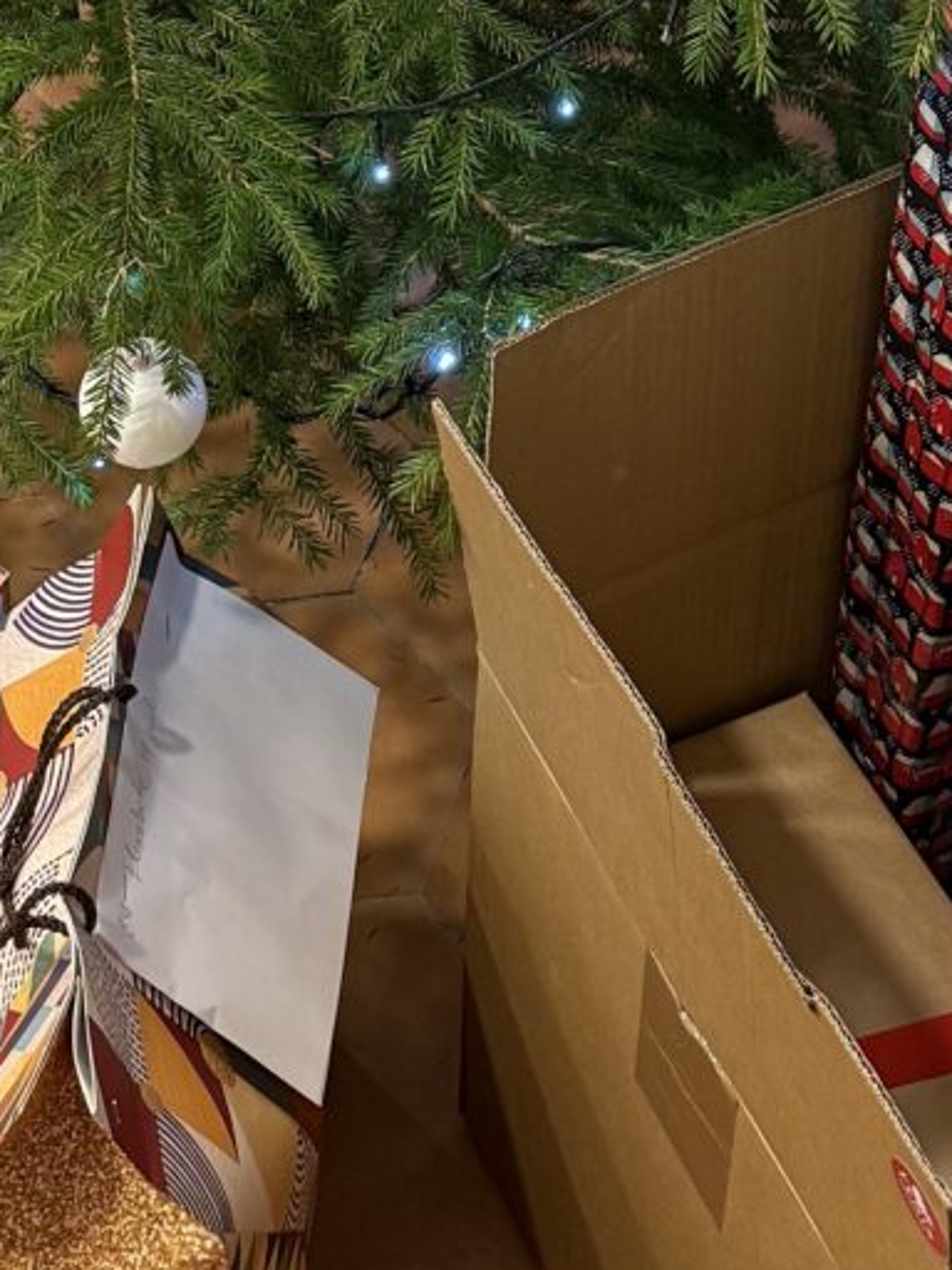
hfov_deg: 15.3
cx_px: 201
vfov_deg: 19.6
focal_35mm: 96
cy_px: -127
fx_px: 3520
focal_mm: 6.76
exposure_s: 1/50
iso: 250
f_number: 1.78
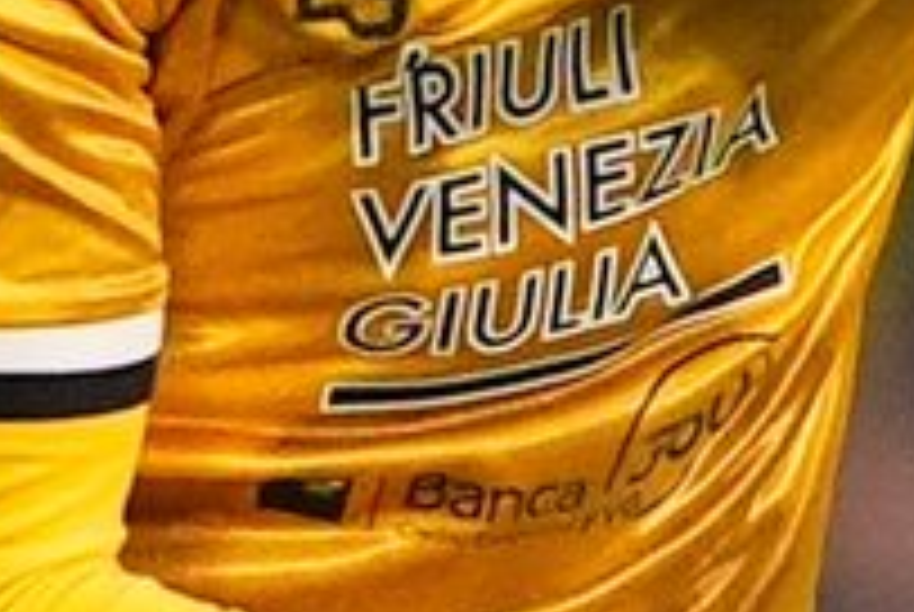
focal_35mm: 2013
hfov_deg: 1.0
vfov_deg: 0.7
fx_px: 51181
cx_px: 1022
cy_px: -281
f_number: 2.8
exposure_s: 1/1600
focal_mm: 400
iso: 2000
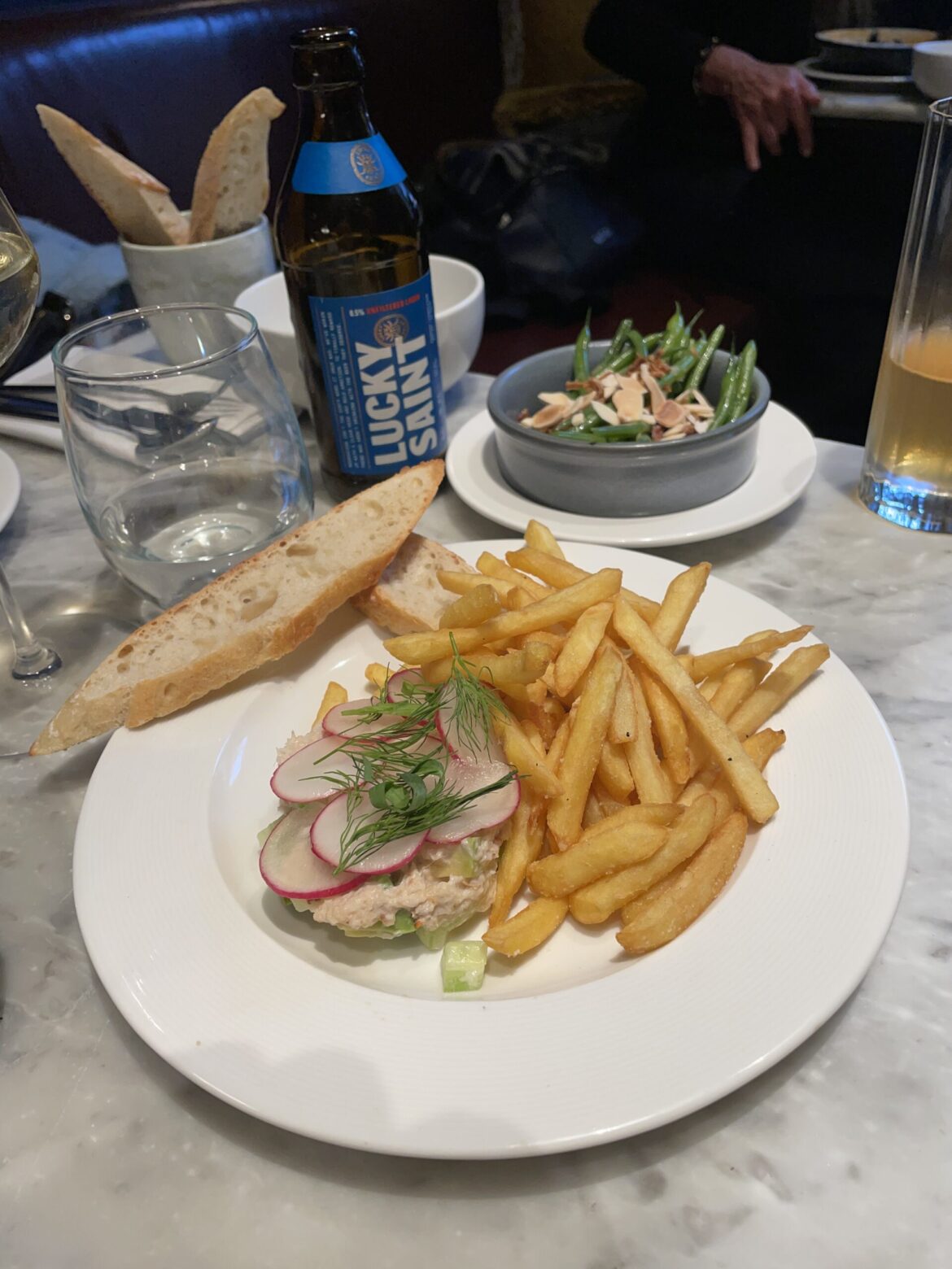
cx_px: 476
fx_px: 953
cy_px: 634
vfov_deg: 67.3
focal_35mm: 26
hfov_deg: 53.1
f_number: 1.6
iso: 80
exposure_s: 1/100
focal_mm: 4.2
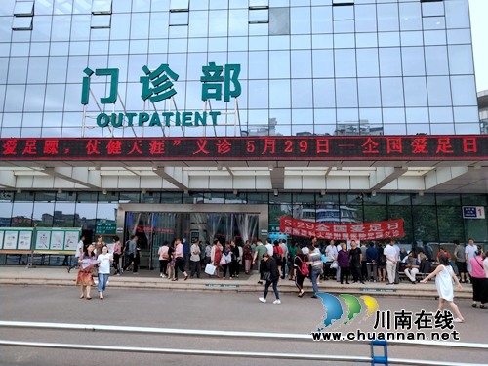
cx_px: 244
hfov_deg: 60.0
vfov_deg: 46.8
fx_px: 423
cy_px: 183
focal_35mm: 30
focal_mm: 3.95
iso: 67
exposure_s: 1/622
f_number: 1.8
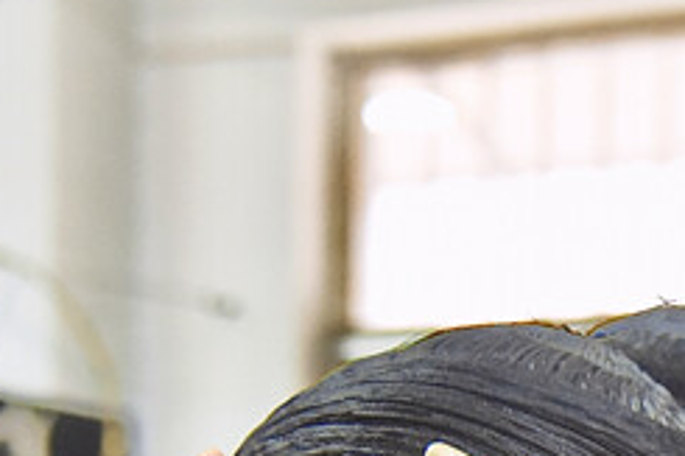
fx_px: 2643
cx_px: 842
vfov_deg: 9.5
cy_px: 757
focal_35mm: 139
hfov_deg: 14.3
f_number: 4
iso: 5000
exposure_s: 1/100
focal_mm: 34
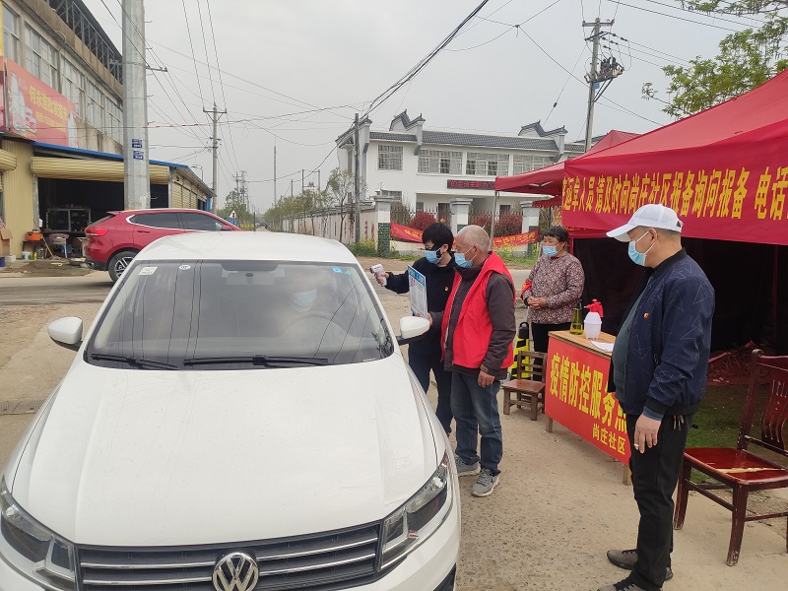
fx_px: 592
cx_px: 394
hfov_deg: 67.3
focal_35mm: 26
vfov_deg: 53.1
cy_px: 296
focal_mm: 4.75
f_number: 1.75
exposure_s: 1/1221
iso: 112
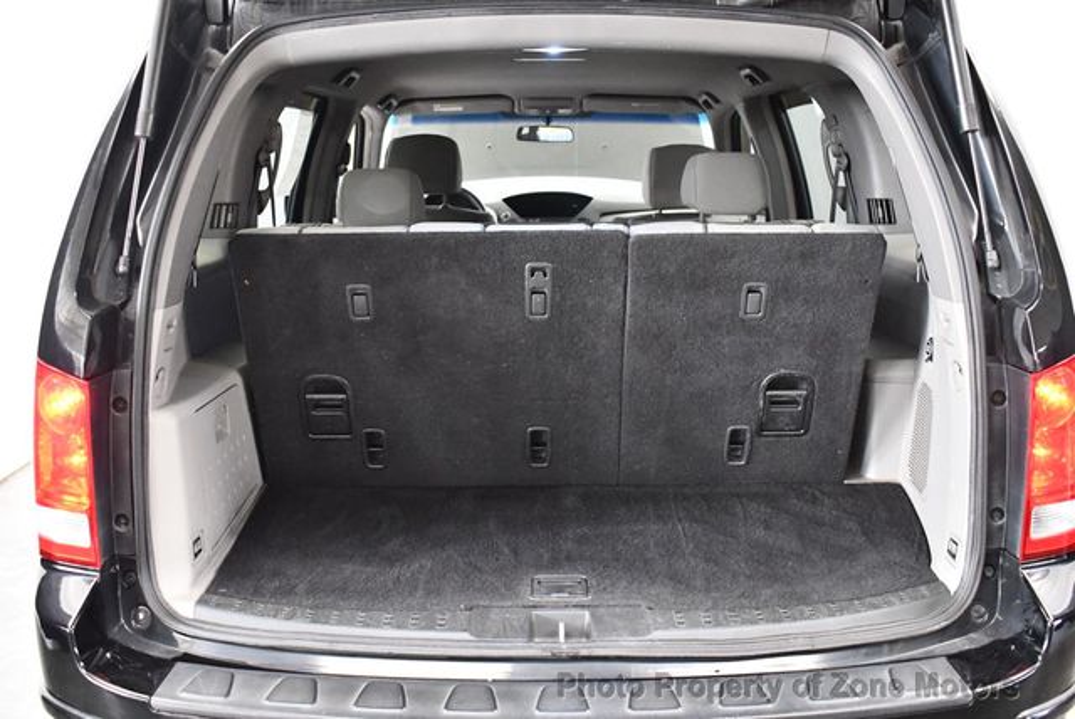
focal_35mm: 36
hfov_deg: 53.1
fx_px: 1076
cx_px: 538
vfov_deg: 36.9
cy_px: 360
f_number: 3.5
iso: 3600
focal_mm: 18
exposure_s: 1/60
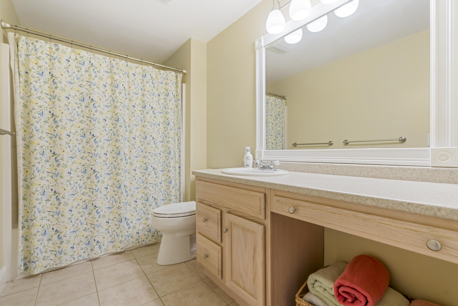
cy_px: 153
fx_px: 204
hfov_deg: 96.7
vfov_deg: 73.8
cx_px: 229
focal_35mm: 16
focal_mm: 16
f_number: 8
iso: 800
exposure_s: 1/30
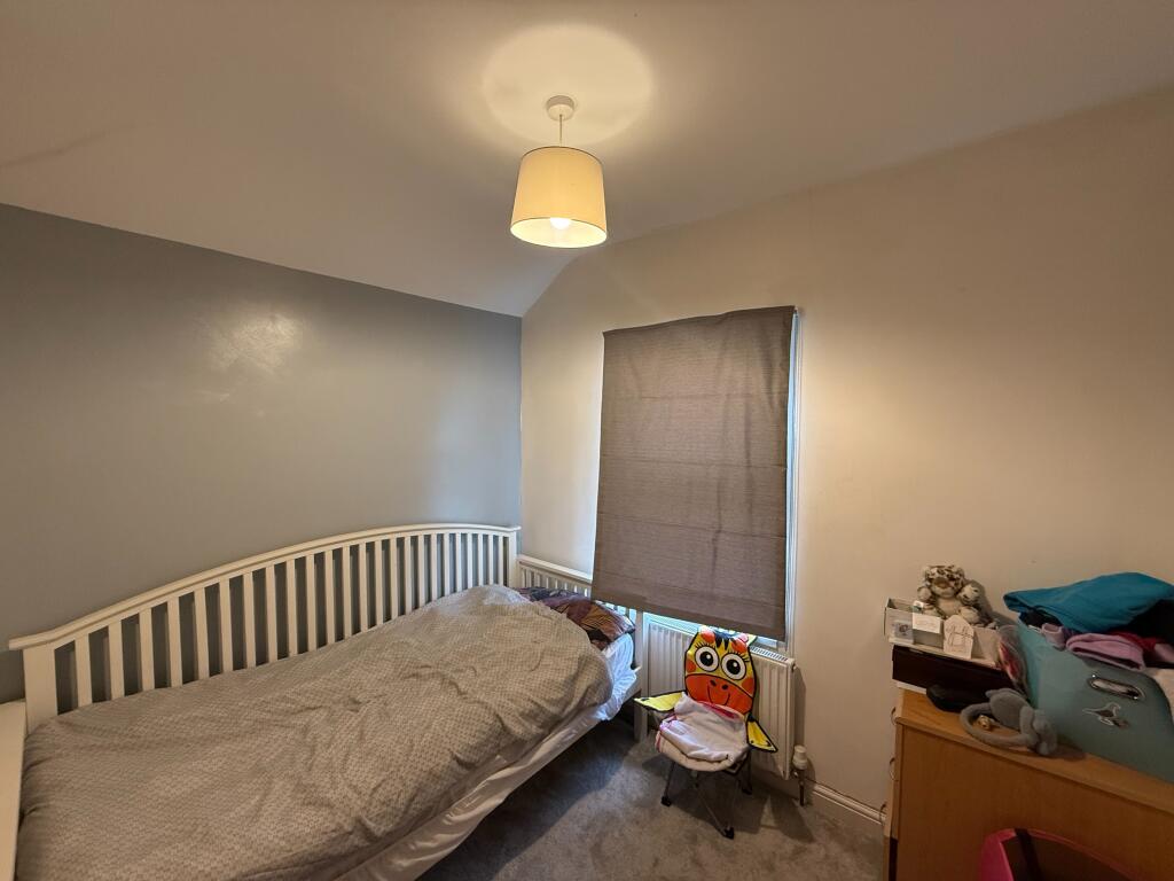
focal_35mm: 14
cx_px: 587
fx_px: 475
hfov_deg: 102.1
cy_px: 440
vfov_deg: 85.7
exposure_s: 1/100
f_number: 2.2
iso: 320
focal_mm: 2.22
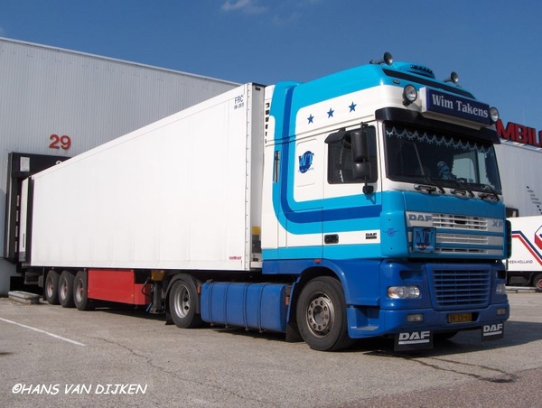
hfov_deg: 42.9
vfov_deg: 33.0
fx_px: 690
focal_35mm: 44
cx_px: 271
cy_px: 204
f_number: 5
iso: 50
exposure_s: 1/1389
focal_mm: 9
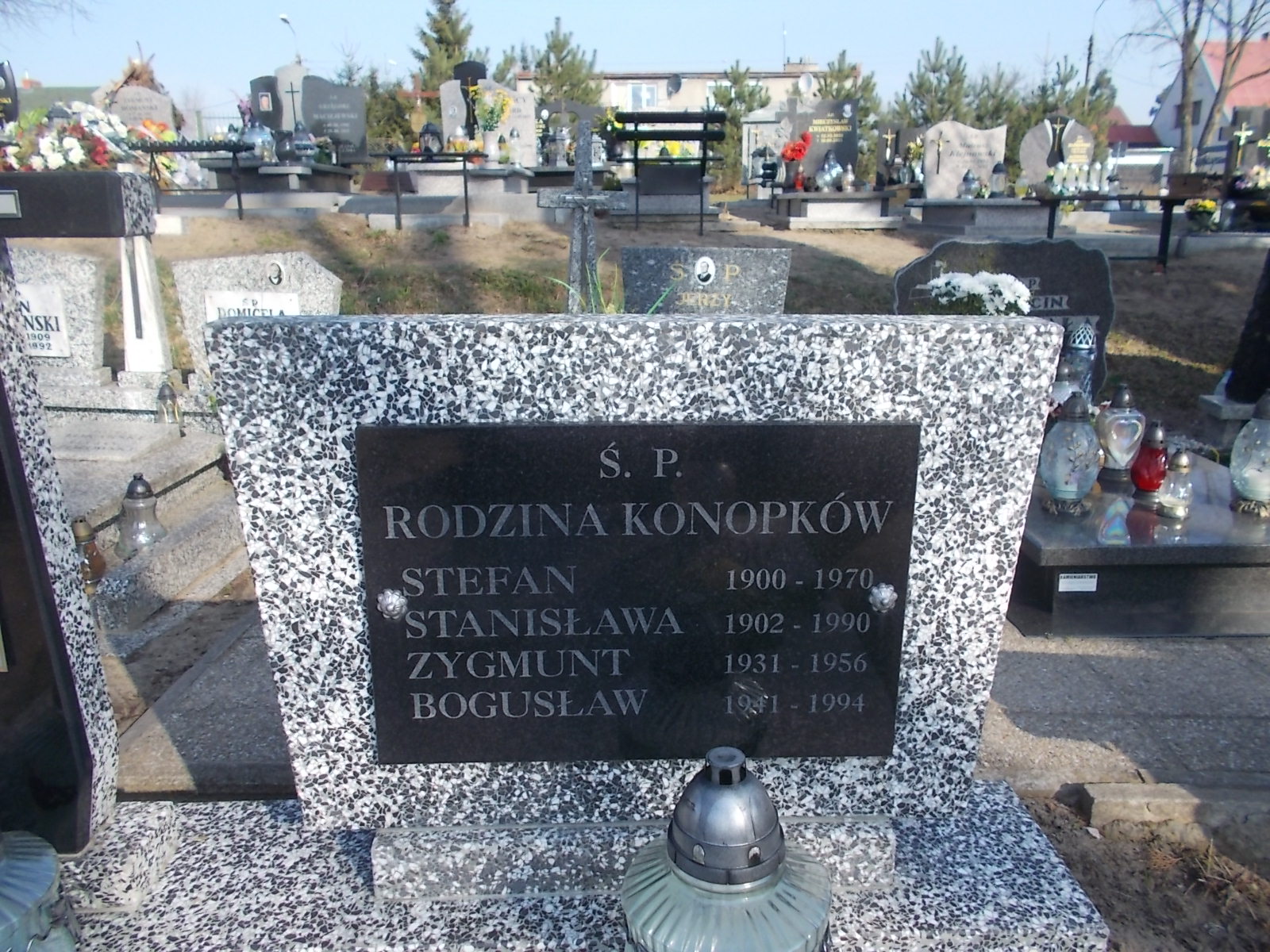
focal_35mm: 26
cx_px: 635
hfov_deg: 67.3
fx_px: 954
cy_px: 476
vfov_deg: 53.1
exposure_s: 1/500
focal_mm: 4.6
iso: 80
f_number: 3.2
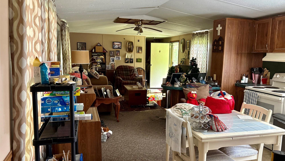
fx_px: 219
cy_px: 81
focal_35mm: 29
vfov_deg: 40.2
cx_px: 146
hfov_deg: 66.1
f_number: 1.6
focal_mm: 5.96
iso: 400
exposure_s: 1/60
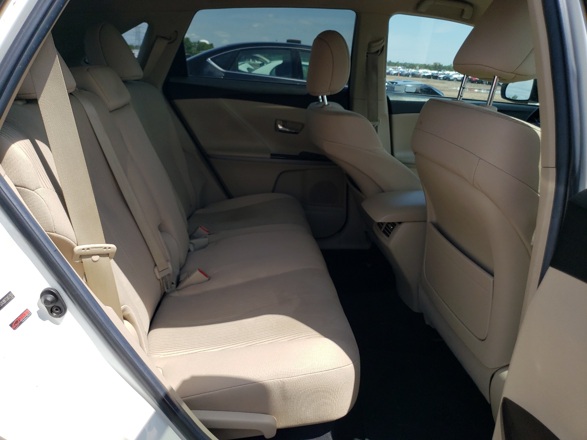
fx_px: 441
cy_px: 220
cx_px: 294
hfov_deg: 67.3
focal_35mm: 26
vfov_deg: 53.1
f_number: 1.5
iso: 50
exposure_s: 1/2000
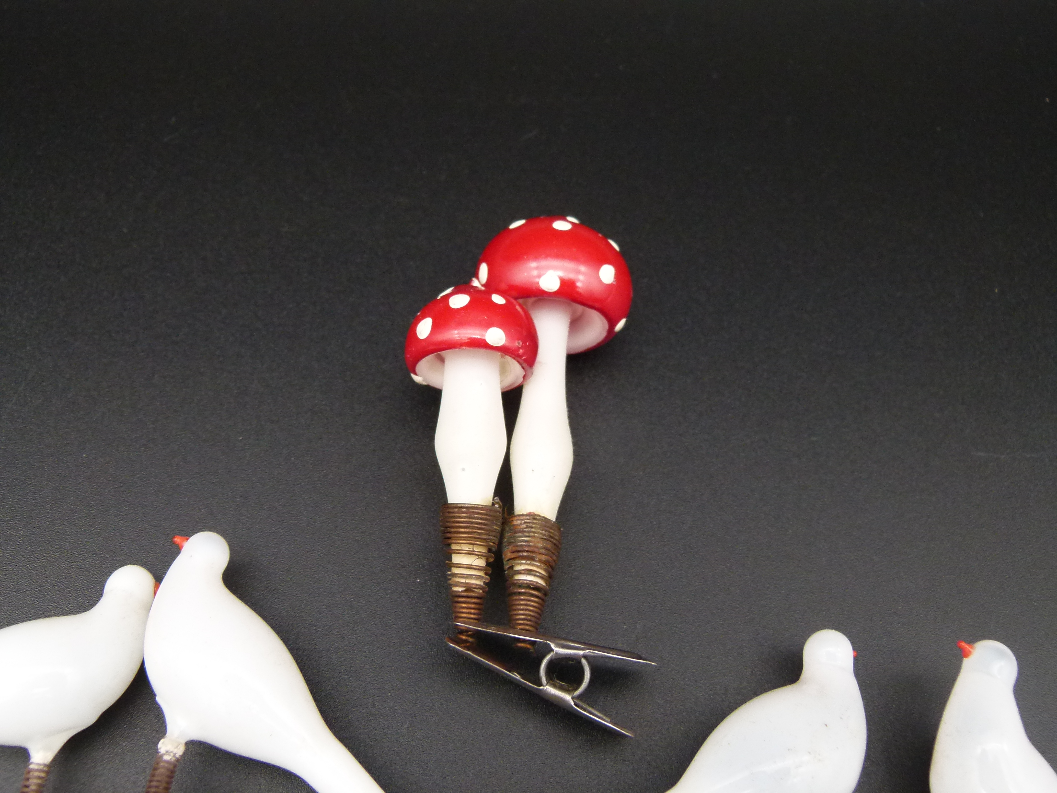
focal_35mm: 34
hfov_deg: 54.0
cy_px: 396
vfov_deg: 41.8
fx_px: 1038
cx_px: 528
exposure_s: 1/60
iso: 250
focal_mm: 6.2
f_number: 3
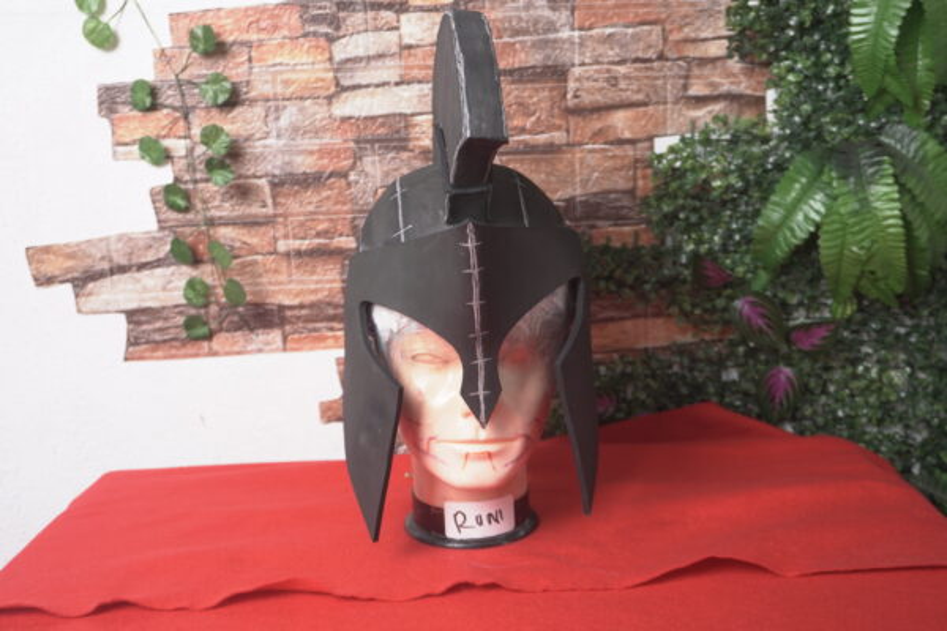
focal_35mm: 38
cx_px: 474
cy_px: 316
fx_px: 986
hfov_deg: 51.3
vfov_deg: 35.5
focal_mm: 25
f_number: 4.5
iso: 250
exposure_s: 1/25
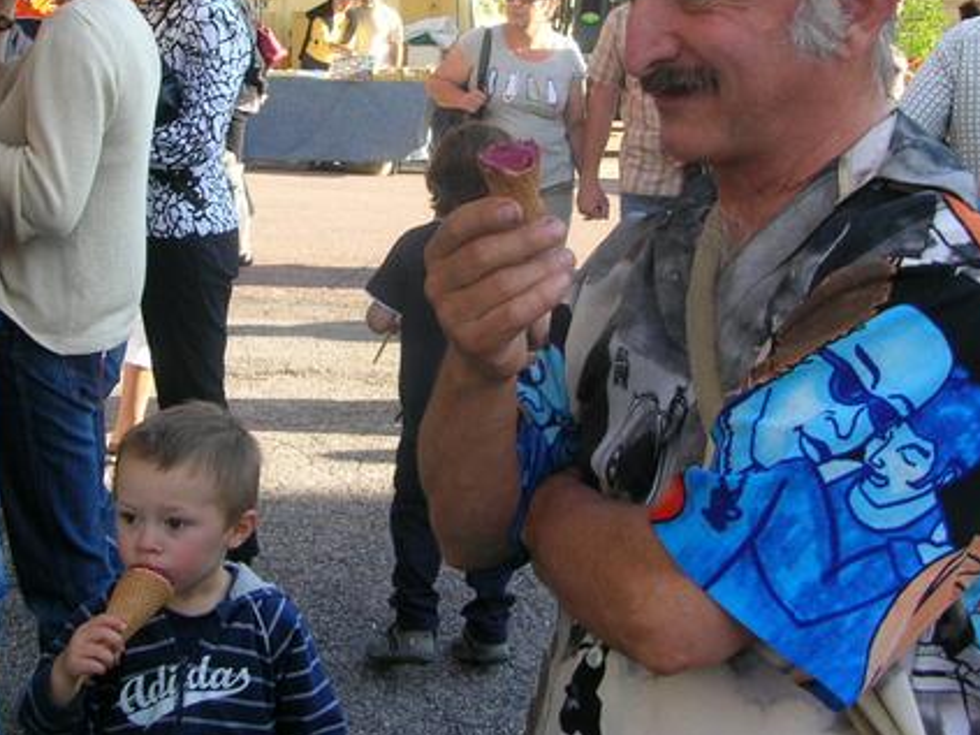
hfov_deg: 36.2
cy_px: 192
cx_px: 461
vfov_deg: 27.2
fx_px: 1500
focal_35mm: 53
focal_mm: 5.8
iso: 50
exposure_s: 1/200
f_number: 2.8
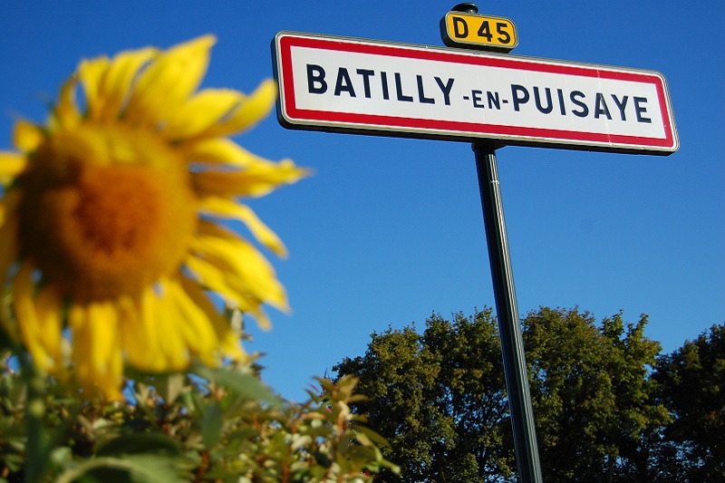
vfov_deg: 23.8
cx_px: 362
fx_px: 1148
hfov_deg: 35.1
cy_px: 242
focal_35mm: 57
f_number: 4.8
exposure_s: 1/1250
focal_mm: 38
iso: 200
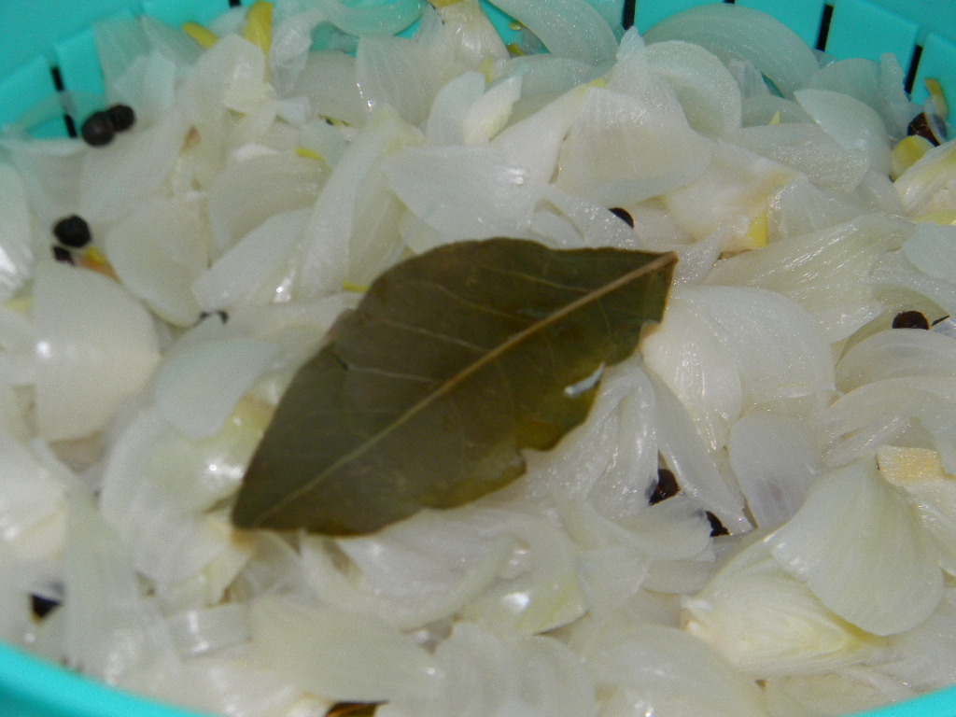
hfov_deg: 23.6
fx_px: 2292
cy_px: 358
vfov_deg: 17.8
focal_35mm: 83
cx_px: 478
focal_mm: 15.1
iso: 200
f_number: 4.5
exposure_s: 1/30
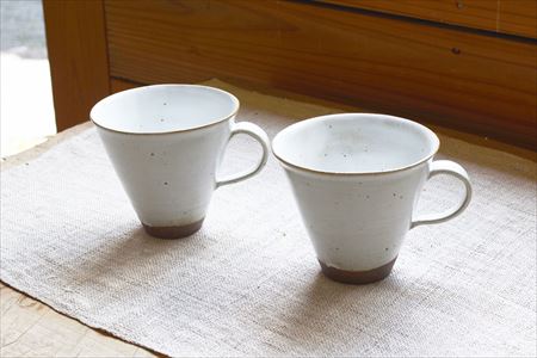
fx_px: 783
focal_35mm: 52
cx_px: 268
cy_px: 179
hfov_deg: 37.9
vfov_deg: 25.8
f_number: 8
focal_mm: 35
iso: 100
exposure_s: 1/160
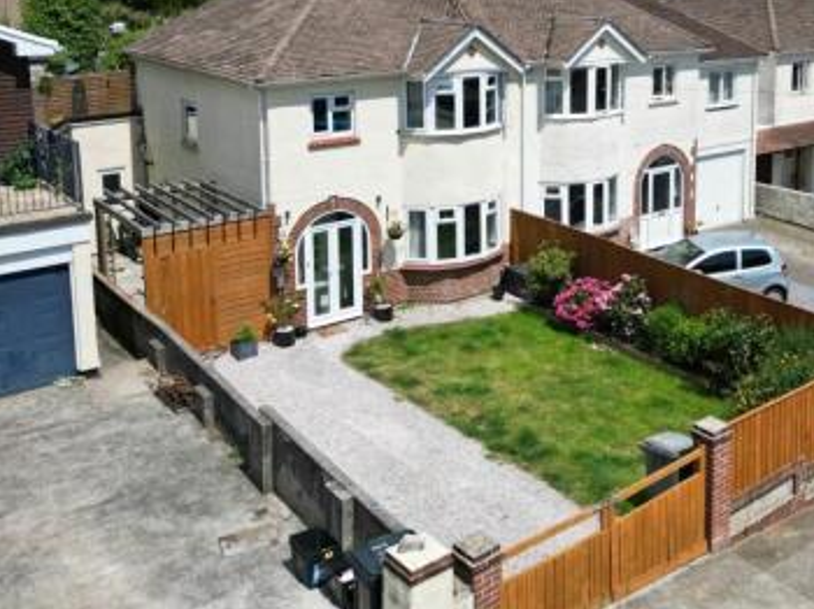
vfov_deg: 34.7
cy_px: 115
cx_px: 564
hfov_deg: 45.9
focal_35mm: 40
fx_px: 940
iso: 170
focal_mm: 6.72
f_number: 1.7
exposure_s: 1/5000
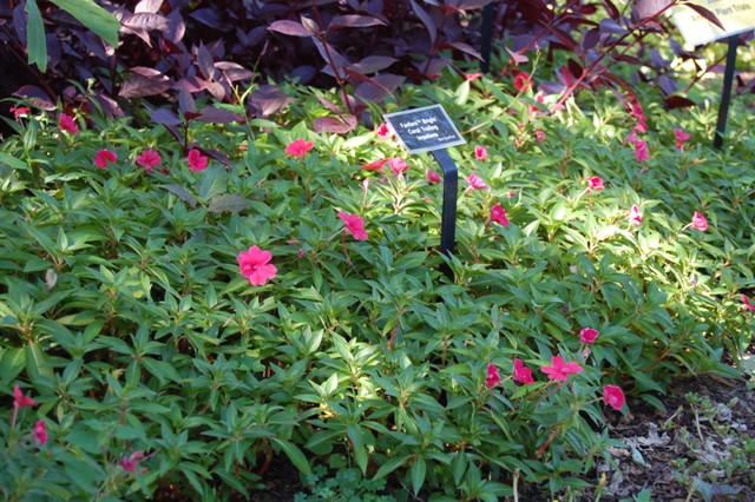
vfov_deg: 16.5
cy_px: 251
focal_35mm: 82
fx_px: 1729
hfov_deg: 24.6
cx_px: 378
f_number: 5.6
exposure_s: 1/60
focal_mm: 55
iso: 400
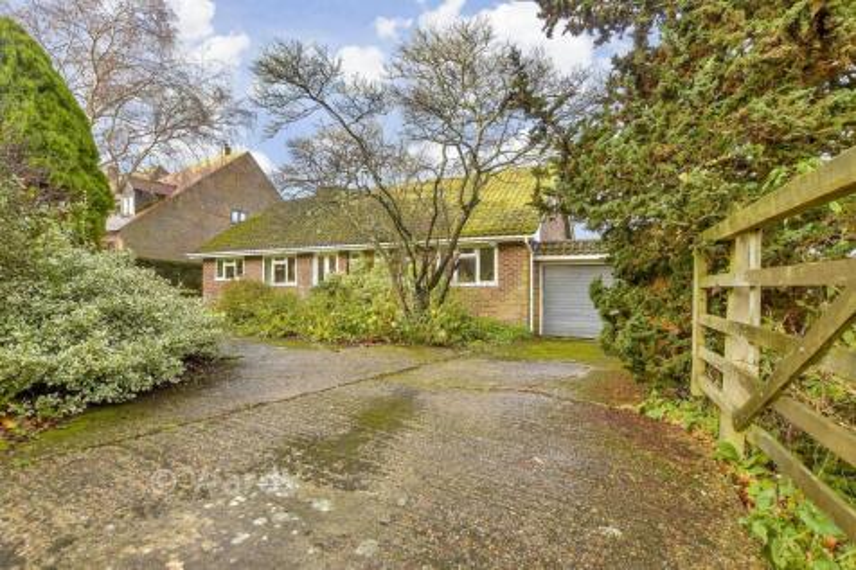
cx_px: 428
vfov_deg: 77.3
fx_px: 357
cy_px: 285
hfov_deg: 100.4
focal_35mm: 15
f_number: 8
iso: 160
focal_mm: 10
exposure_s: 1/30
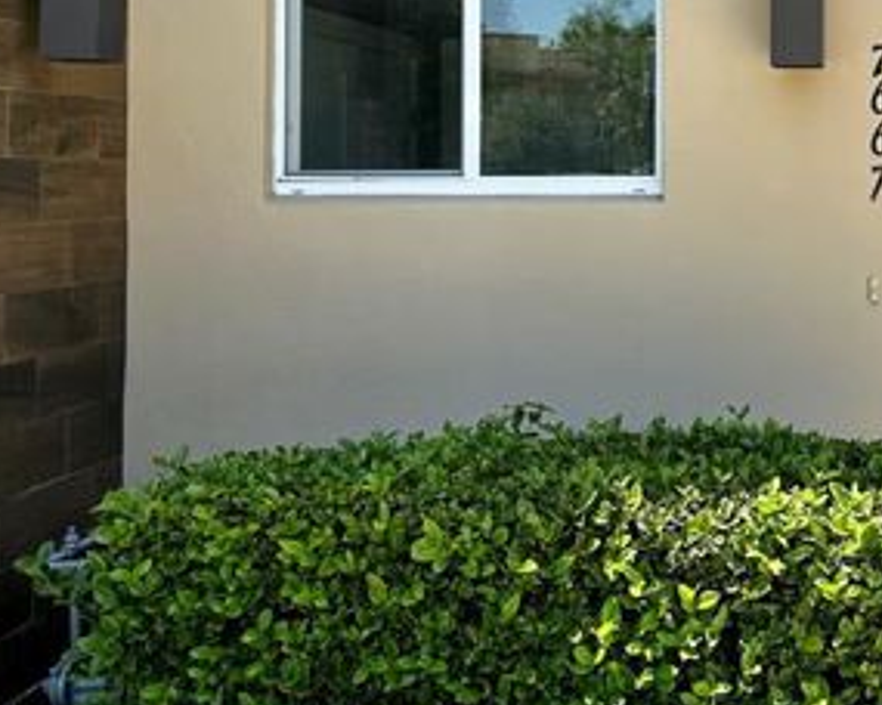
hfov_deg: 31.0
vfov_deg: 25.7
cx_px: 794
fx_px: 1514
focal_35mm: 58
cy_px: 121
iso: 80
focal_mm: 6.86
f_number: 1.78
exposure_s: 1/1692
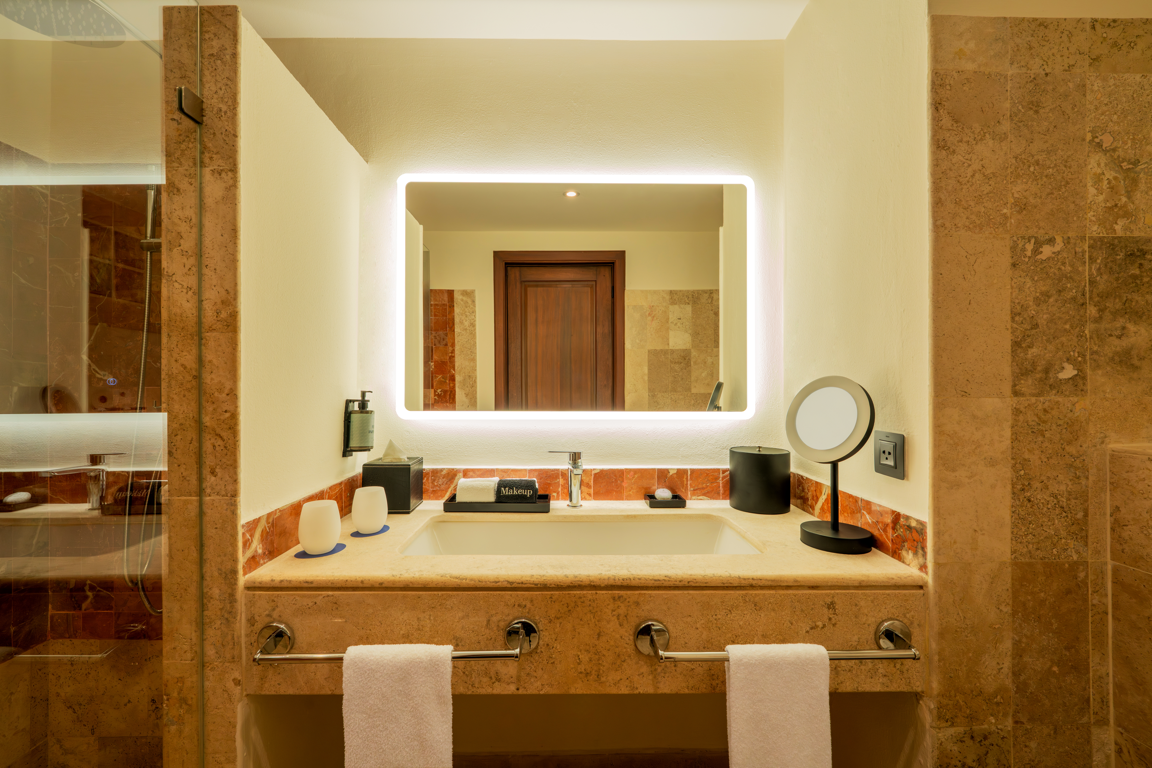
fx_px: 448
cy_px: 384
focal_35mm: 14
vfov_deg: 81.2
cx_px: 576
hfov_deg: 104.3
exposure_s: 1/60
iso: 50
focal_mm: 14
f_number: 9
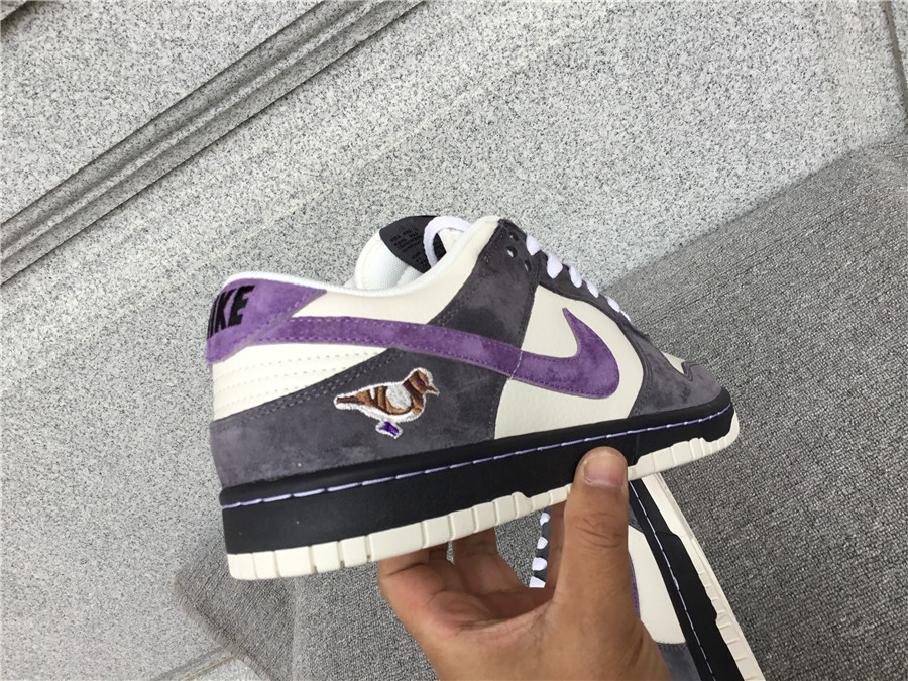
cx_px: 454
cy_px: 340
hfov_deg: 58.4
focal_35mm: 31
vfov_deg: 45.4
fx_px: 813
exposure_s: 1/100
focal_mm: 3.3
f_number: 2.4
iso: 32
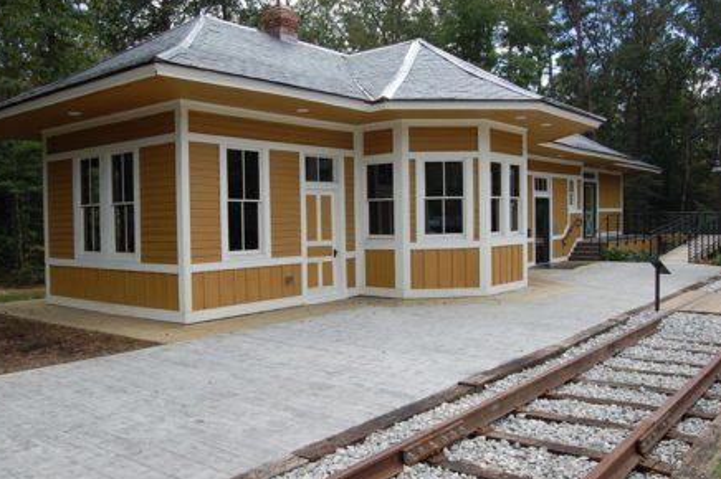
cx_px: 351
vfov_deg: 42.3
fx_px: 620
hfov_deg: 60.3
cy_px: 238
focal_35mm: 31
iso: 400
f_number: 10
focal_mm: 20
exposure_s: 1/250
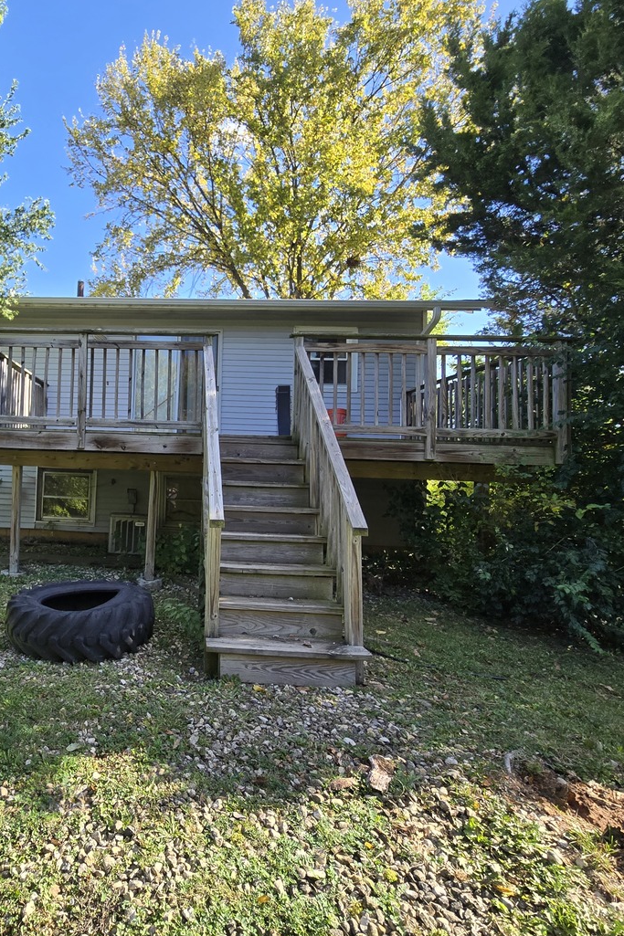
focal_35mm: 19
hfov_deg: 58.9
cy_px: 447
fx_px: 494
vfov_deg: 86.9
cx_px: 114
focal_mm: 2.2
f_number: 2.2
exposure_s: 1/641
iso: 50
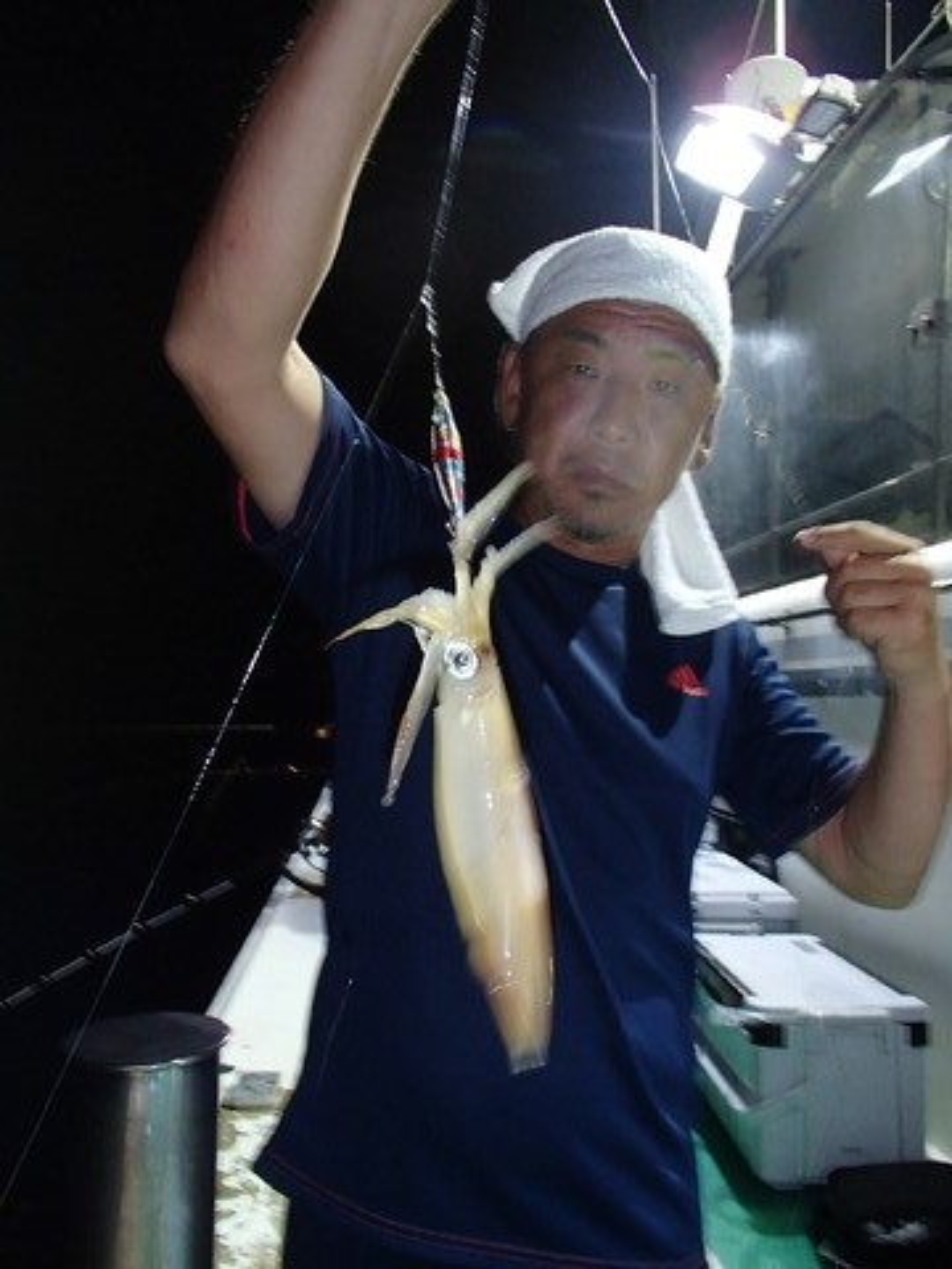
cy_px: 634
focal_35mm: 28
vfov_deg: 63.4
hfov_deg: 49.7
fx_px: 1027
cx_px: 476
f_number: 3.9
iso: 400
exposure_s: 1/30
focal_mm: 5
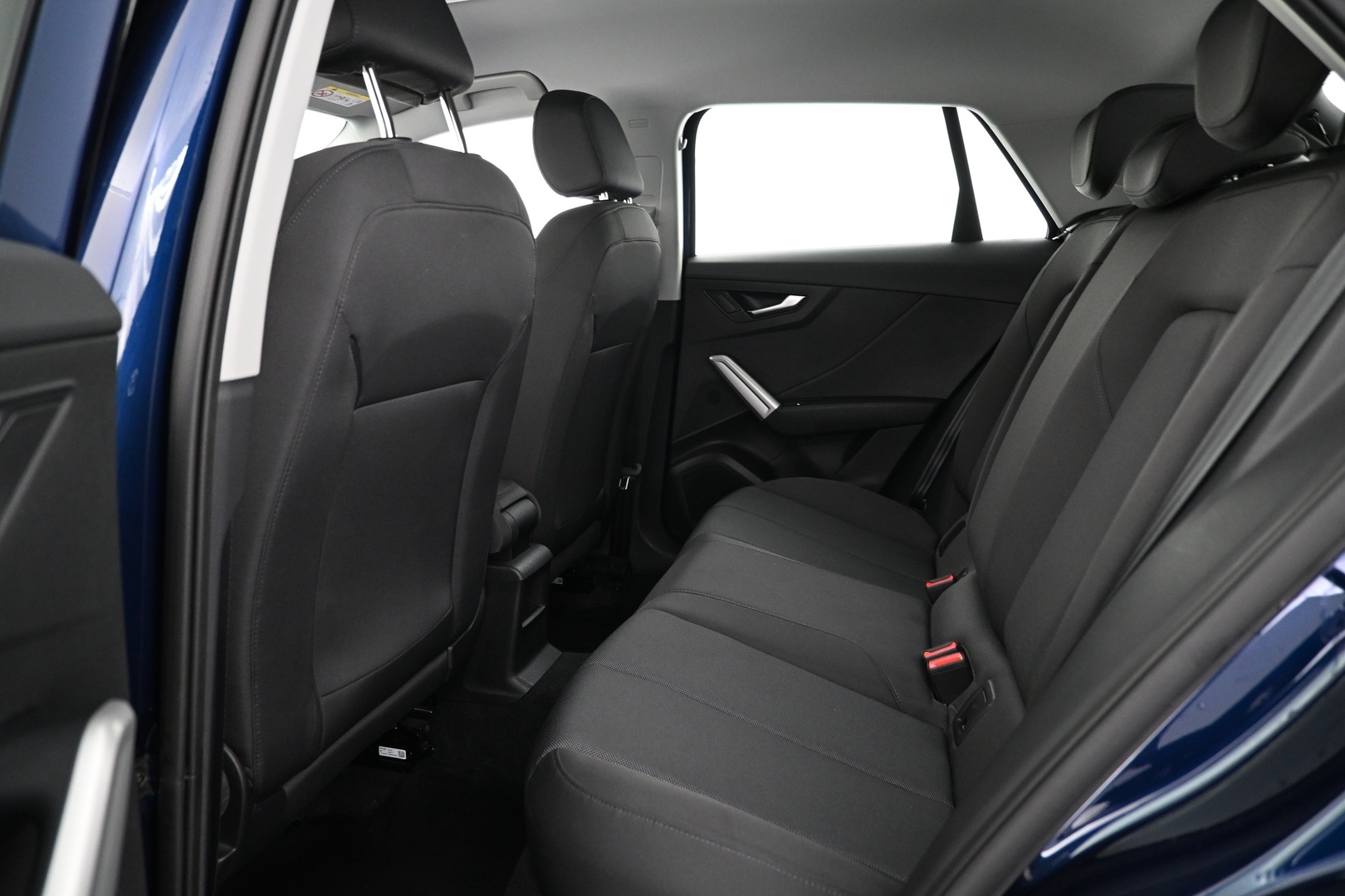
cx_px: 672
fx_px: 897
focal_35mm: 24
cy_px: 448
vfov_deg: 53.1
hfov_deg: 73.7
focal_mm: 16
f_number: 3.5
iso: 1600
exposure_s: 1/13
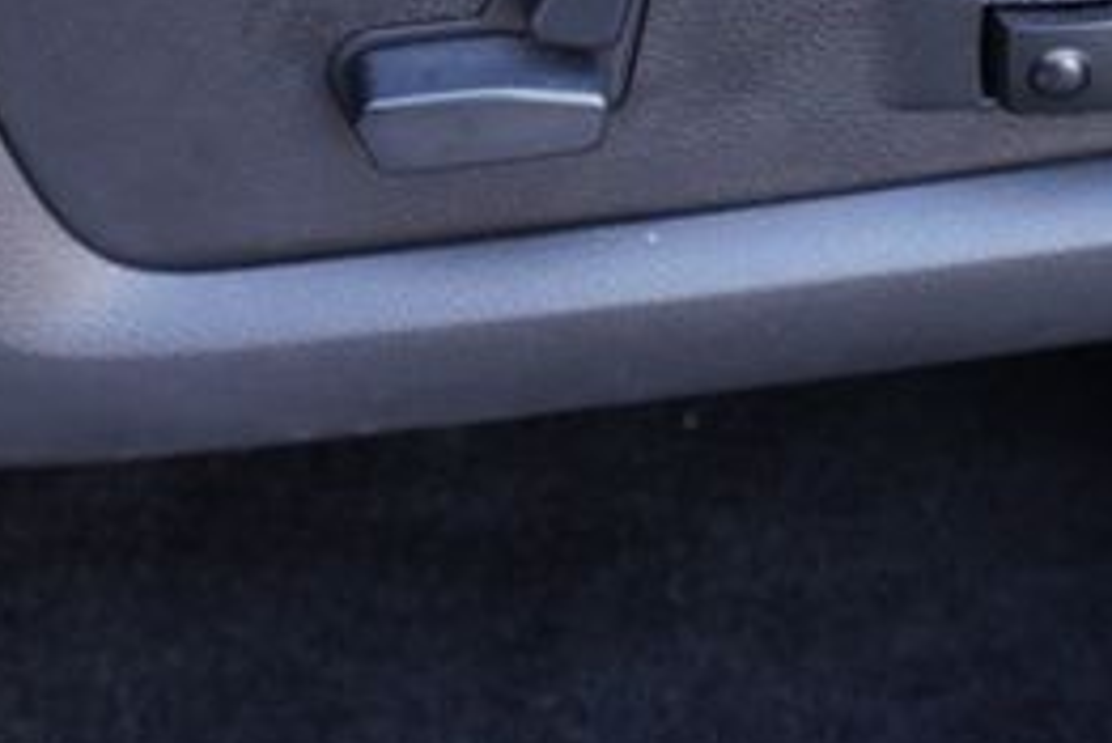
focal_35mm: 88
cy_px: 47
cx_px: 581
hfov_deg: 23.1
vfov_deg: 15.3
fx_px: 2720
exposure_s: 1/60
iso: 1000
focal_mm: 24
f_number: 4.5
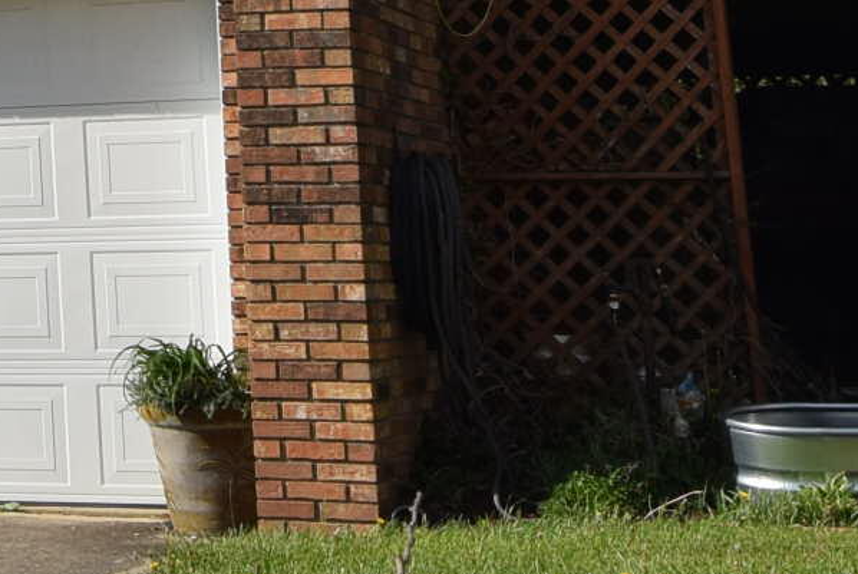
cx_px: -527
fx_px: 3042
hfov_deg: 14.7
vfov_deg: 10.4
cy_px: -334
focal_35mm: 128
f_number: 10
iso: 200
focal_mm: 17
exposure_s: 1/400
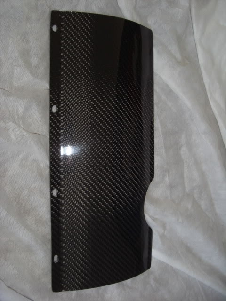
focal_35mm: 38
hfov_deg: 37.7
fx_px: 331
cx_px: 113
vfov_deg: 49.0
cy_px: 150
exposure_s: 1/30
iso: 100
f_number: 2.7
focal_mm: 6.2
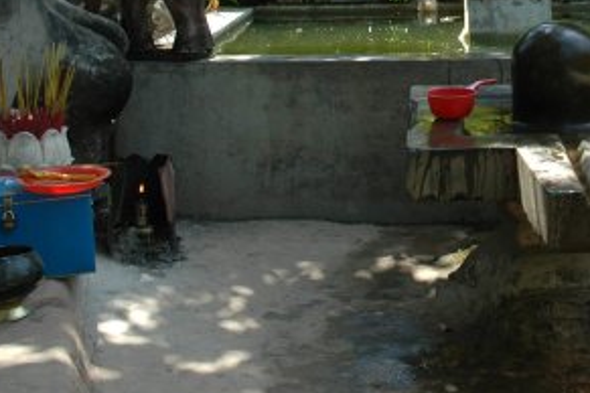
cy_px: -87
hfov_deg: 22.5
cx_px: 481
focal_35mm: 89
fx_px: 1458
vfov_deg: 14.8
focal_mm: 24
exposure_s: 1/160
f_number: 6.3
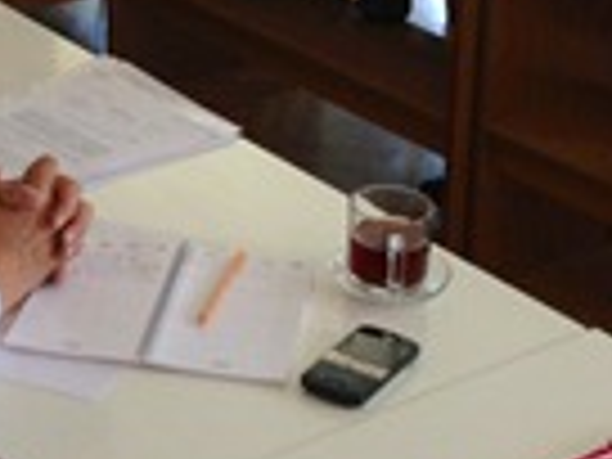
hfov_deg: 17.7
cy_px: -104
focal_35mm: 109
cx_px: 45
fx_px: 1927
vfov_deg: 13.2
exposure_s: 1/20
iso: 64
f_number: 2.4
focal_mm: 4.13
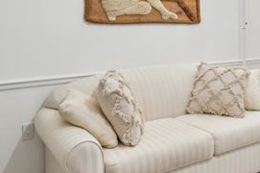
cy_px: 24
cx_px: 176
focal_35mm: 39
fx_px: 281
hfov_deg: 48.7
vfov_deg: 32.7
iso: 100
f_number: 7.1
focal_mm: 10
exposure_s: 1/5
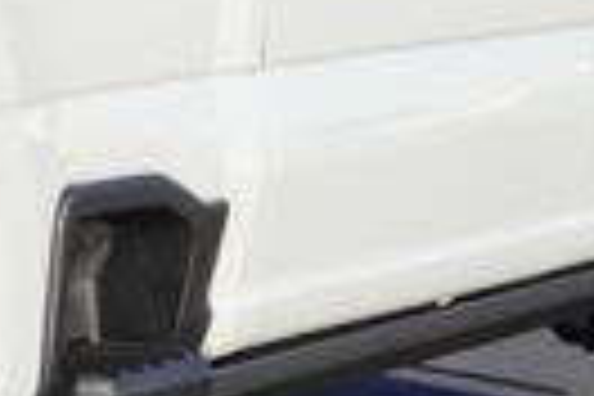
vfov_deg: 4.2
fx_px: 5379
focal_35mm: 326
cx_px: -972
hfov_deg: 6.0
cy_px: 104
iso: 100
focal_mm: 28
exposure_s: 1/125
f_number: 9
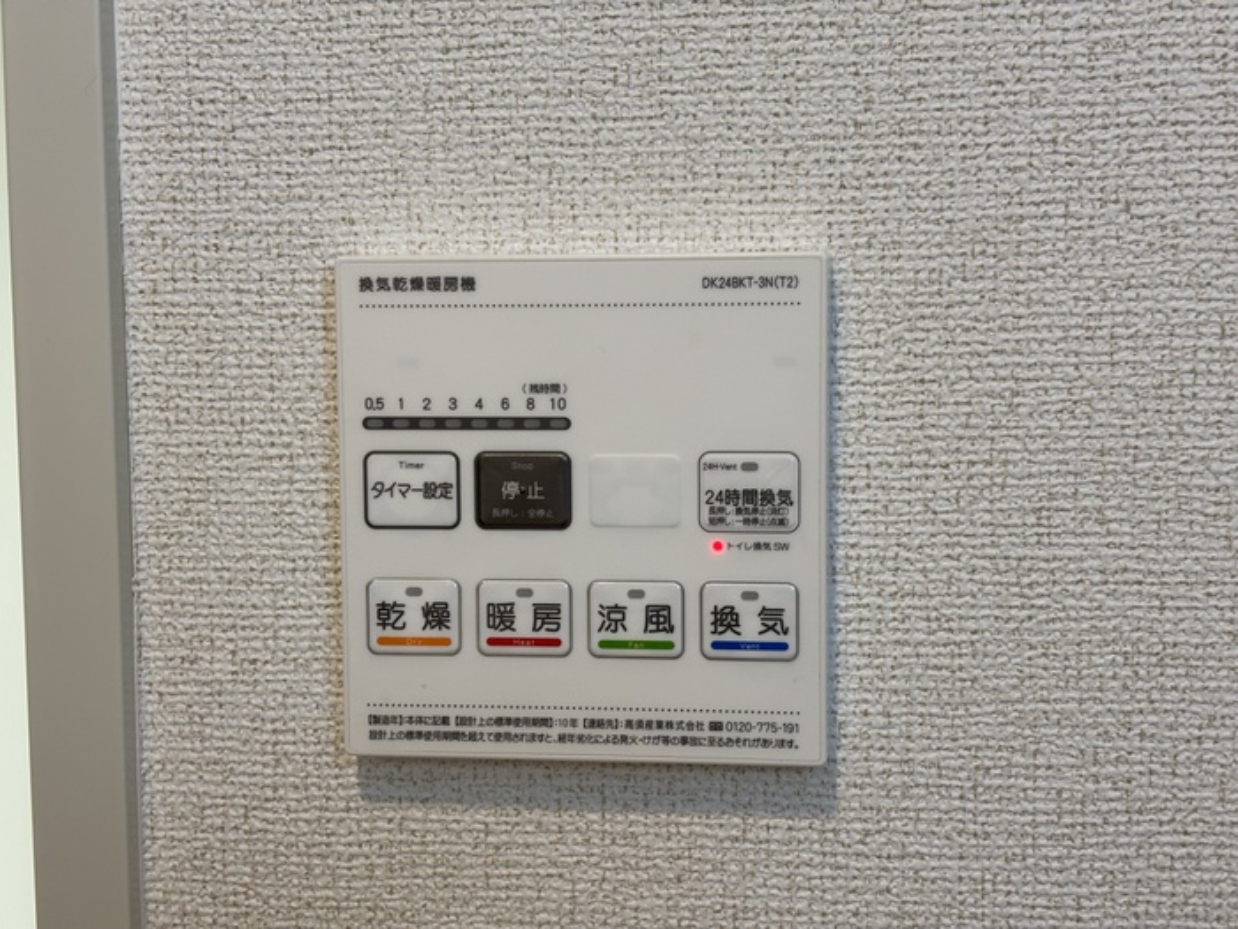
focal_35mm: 52
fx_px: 1860
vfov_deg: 28.0
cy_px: 464
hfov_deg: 36.8
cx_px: 619
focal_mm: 5.96
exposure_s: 1/60
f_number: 1.6
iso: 64
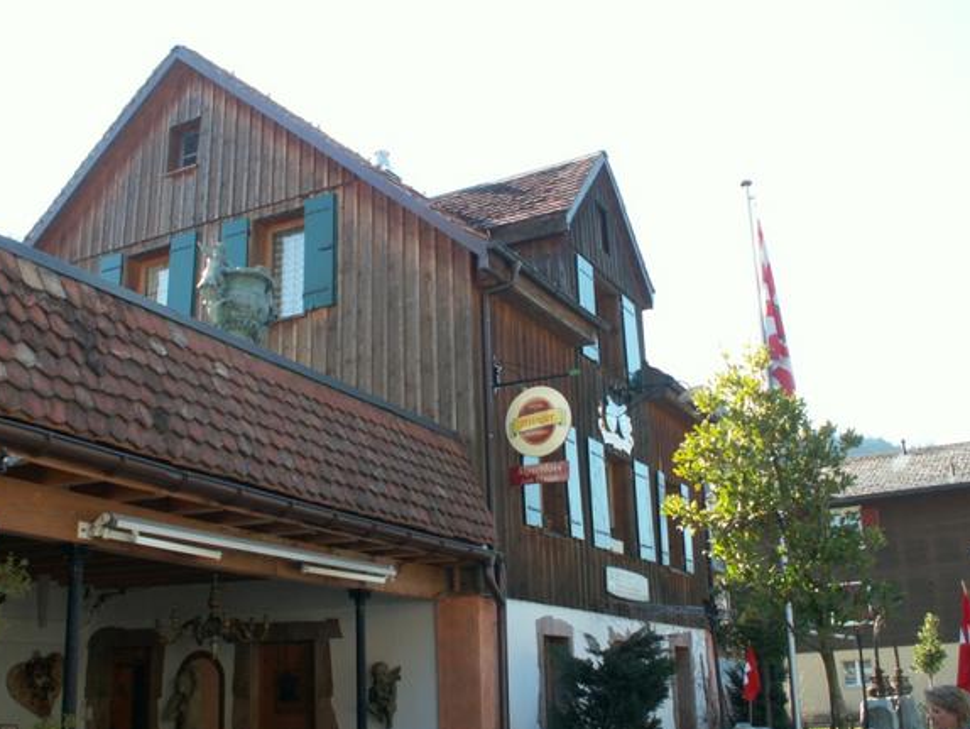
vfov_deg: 36.8
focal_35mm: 39
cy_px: 375
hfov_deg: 47.8
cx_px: 466
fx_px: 1093
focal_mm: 5.86
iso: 50
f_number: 4
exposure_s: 1/80
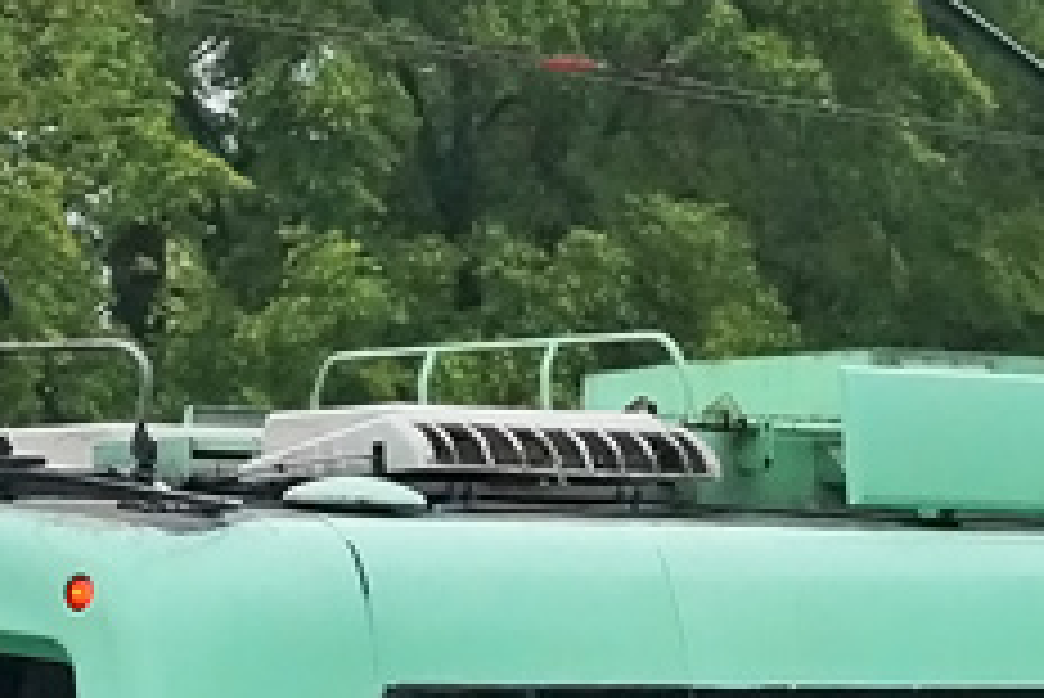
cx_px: 1089
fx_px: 6761
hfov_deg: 8.8
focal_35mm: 233
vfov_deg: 5.9
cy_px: 450
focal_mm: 30
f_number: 5.6
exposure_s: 1/500
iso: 800
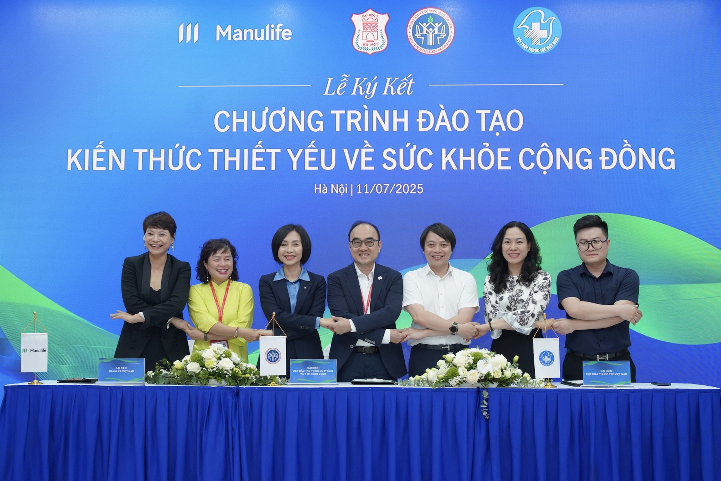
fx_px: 1039
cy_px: 240
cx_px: 360
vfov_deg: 26.0
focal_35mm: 52
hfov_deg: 38.3
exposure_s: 1/160
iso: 1250
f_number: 4
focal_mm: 51.9
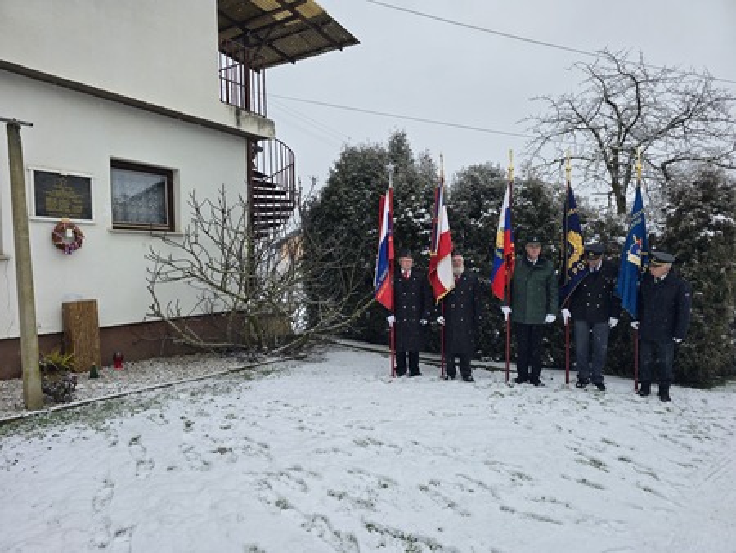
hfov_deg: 73.9
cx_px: 368
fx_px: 489
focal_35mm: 23
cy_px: 276
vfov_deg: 58.9
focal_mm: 6.3
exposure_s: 1/195
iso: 12
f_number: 1.7
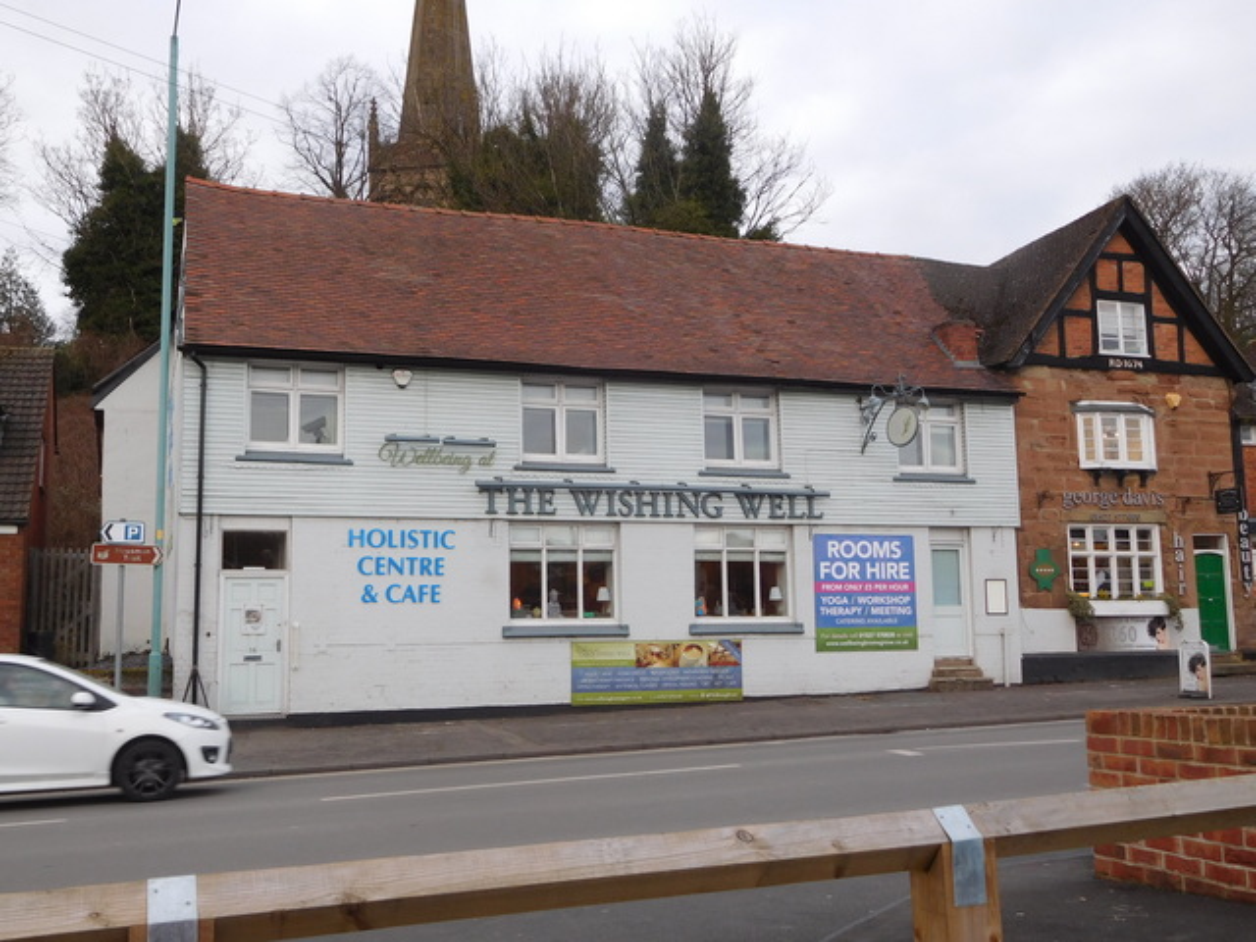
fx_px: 1270
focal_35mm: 35
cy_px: 471
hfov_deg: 52.6
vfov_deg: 40.7
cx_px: 628
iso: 125
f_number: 3.8
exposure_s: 1/125
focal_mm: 6.2
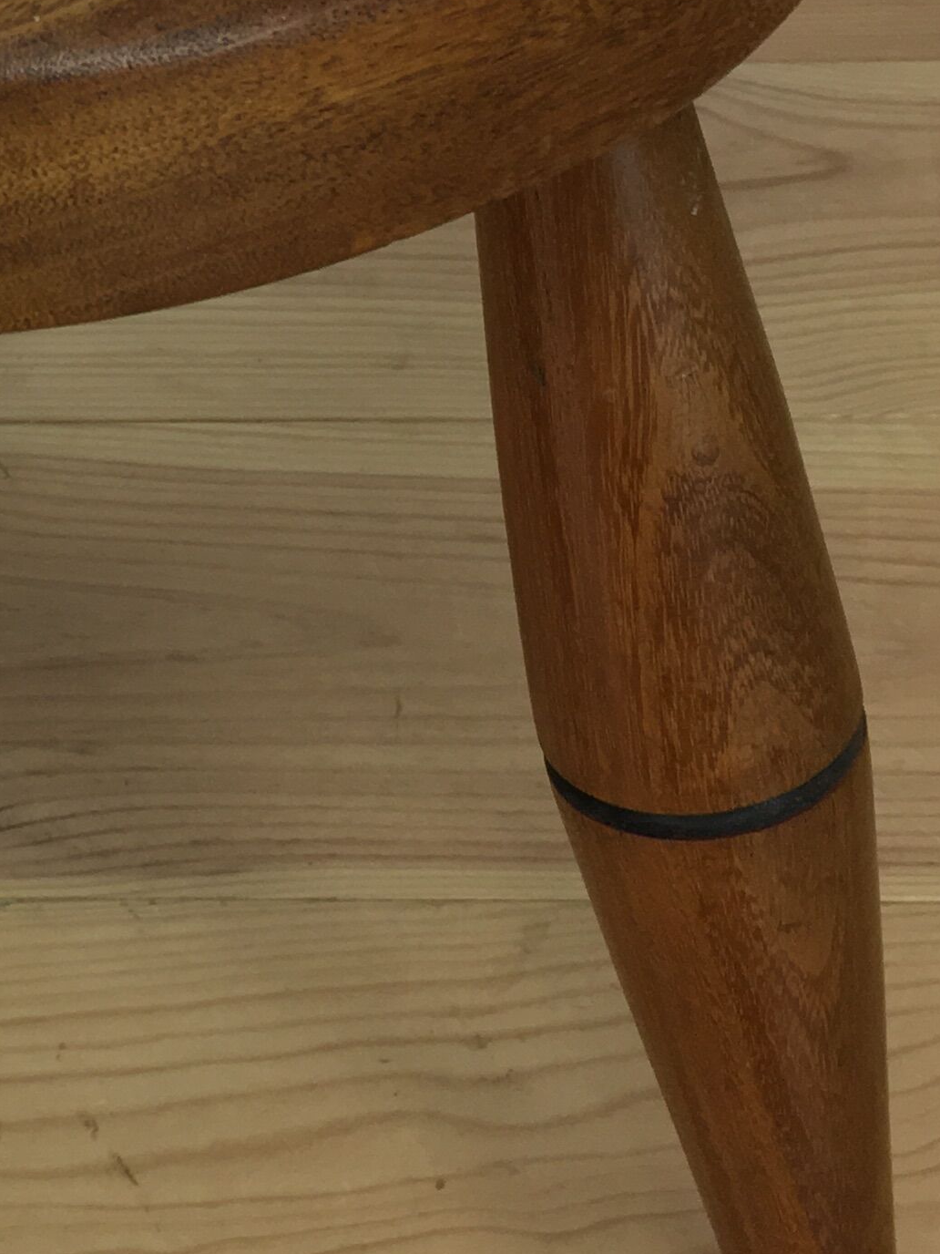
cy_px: 296
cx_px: -199
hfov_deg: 16.6
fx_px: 3078
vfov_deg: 22.8
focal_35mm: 85
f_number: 2.2
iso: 40
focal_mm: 4.15
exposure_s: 1/33
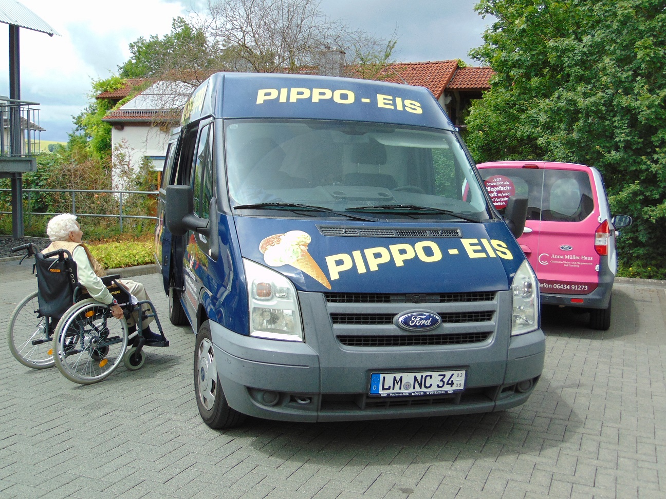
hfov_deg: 47.9
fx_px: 750
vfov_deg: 36.8
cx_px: 333
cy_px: 250
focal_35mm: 39
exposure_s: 1/500
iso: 80
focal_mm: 6.9
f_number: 3.3
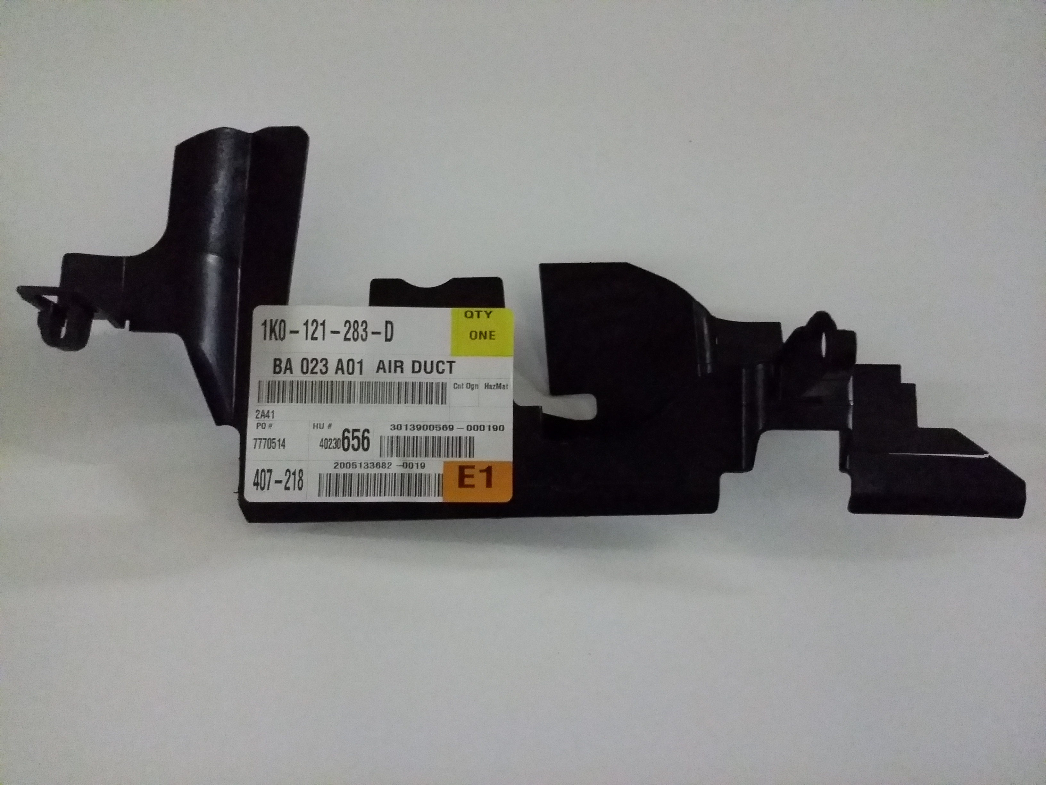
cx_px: 523
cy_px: 392
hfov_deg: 56.8
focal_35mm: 32
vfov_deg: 44.2
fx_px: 967
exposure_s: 1/15
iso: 1000
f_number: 2.4
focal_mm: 3.4
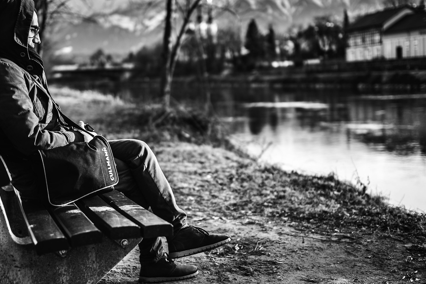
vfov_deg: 23.8
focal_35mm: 57
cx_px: 182
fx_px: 675
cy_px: 141
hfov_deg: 35.0
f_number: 1.4
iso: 50
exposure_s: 1/2500
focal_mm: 35
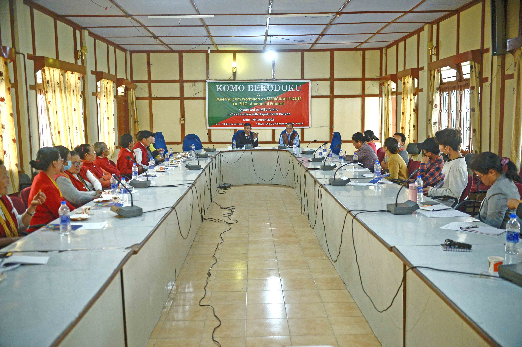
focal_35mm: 35
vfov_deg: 37.8
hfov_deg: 54.5
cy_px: 174
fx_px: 507
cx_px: 261
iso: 1600
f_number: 3.5
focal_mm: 35
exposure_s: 1/200
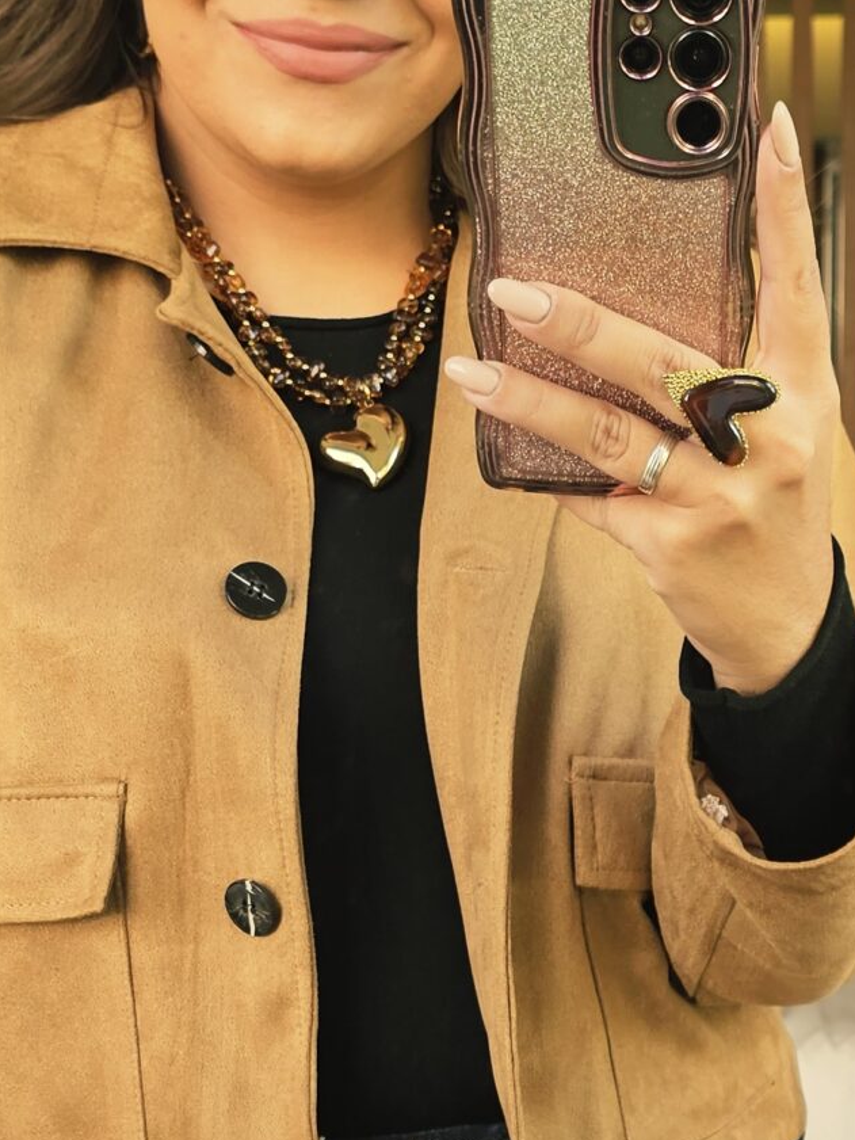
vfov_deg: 26.9
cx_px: 625
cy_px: 1018
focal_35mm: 70
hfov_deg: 20.9
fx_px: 2305
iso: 40
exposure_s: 1/100
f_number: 1.7
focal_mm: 6.3
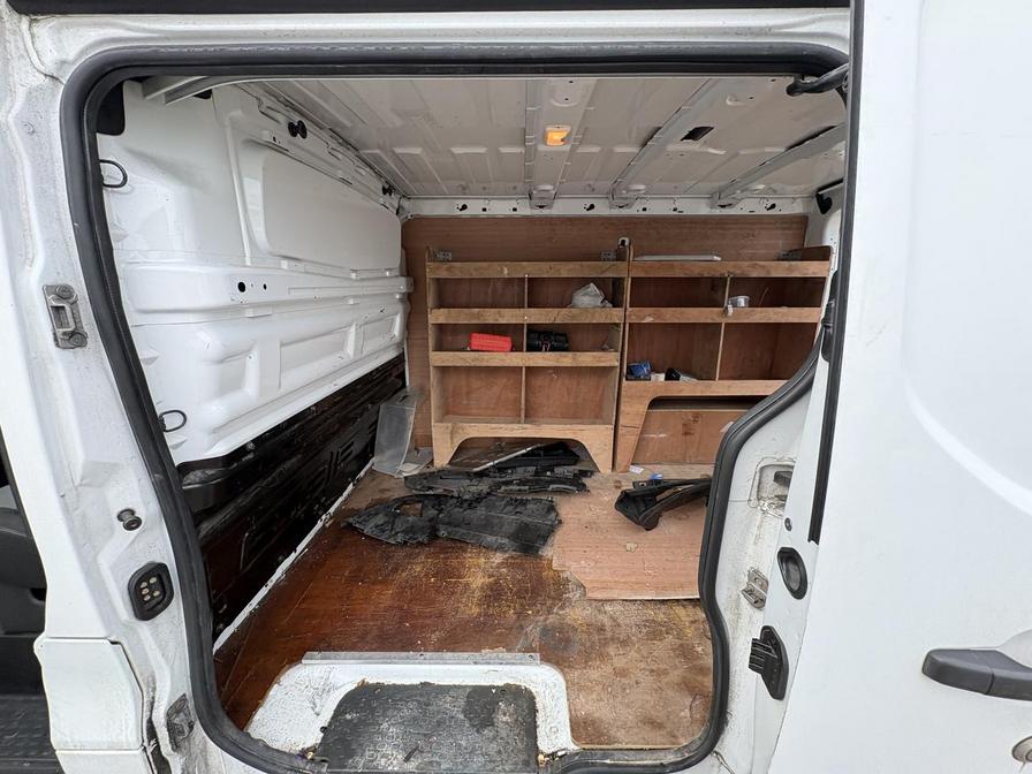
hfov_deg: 102.1
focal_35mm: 14
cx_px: 516
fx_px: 417
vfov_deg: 85.7
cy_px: 387
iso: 100
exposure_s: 1/135
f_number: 2.2
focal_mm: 2.22
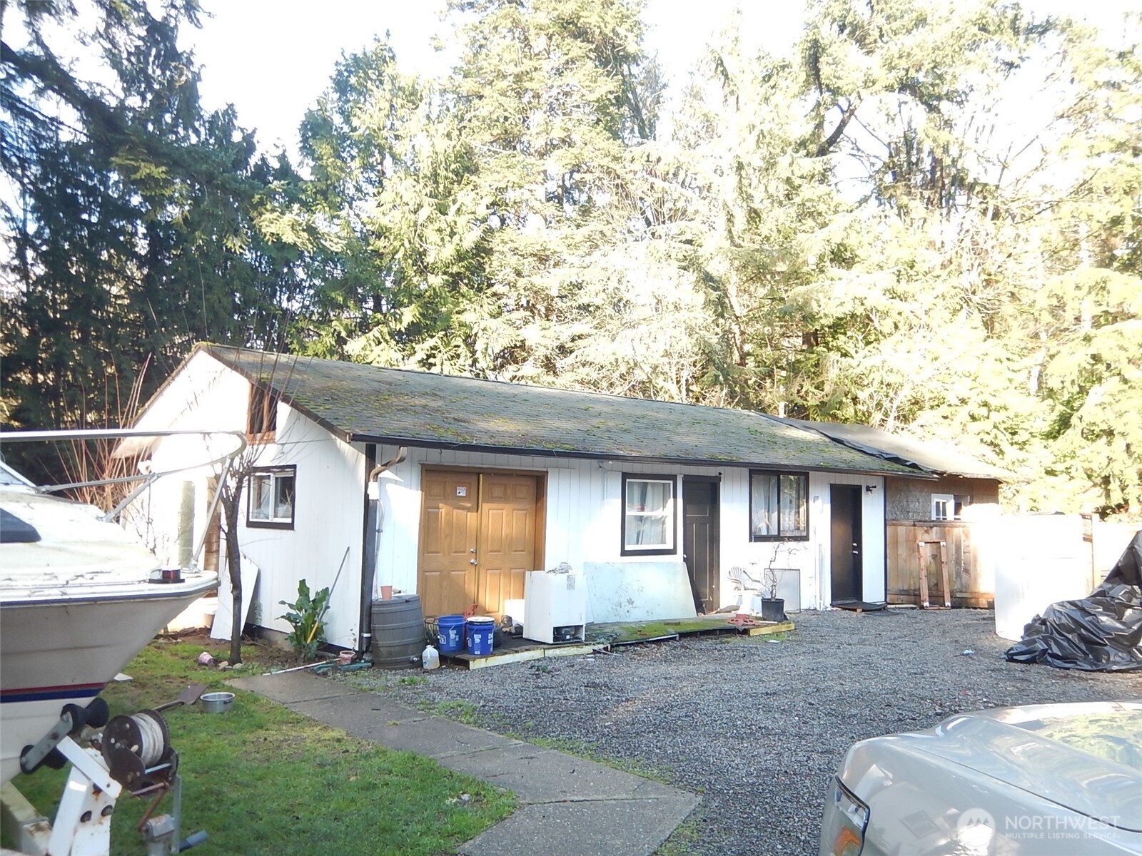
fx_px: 957
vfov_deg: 48.2
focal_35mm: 29
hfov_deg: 61.7
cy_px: 428
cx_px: 571
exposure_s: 1/160
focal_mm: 5.1
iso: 180
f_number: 2.8
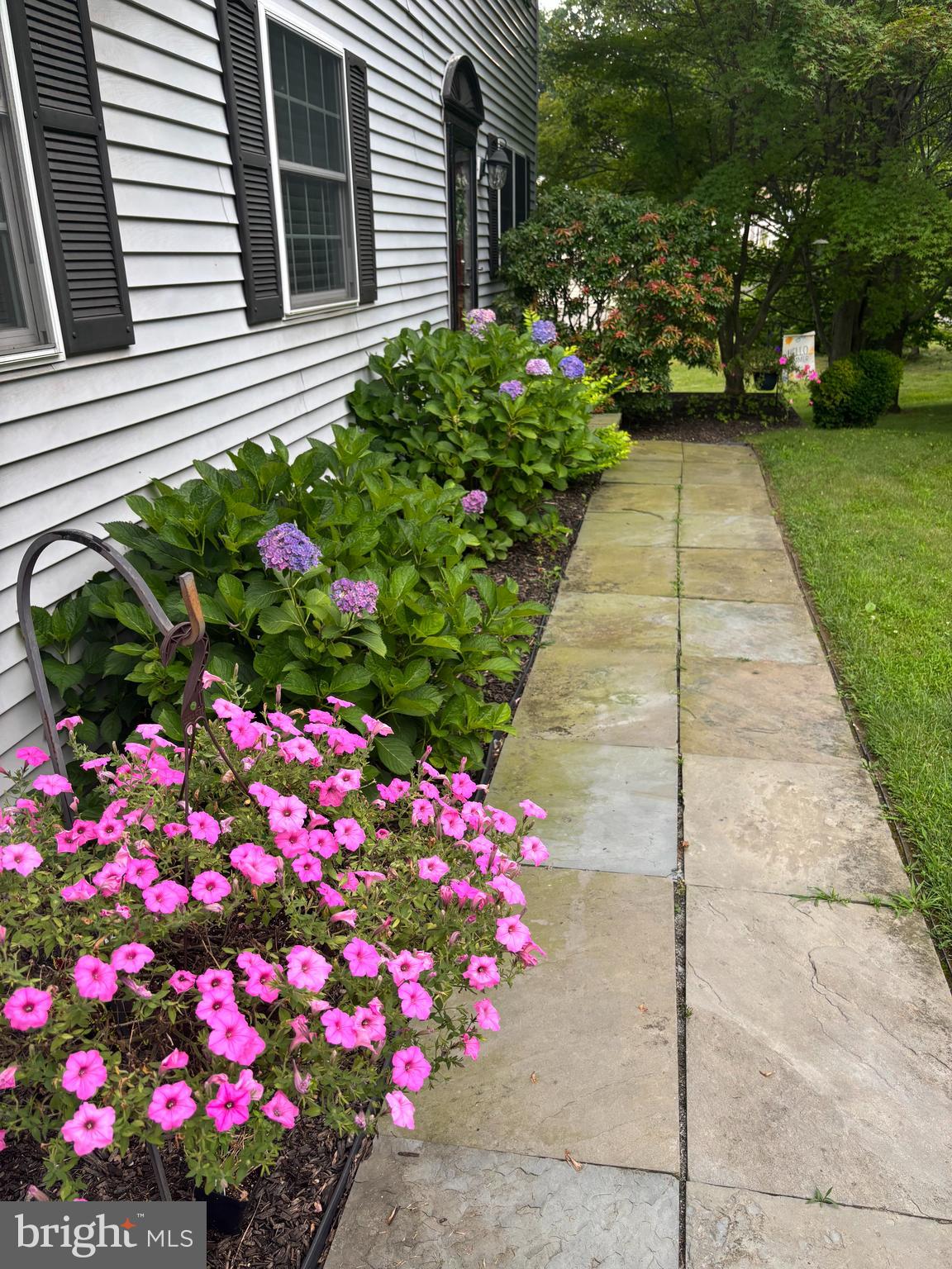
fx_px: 953
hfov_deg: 53.1
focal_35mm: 26
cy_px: 634
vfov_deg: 67.3
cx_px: 476
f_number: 1.6
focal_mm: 5.96
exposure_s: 1/290
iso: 50
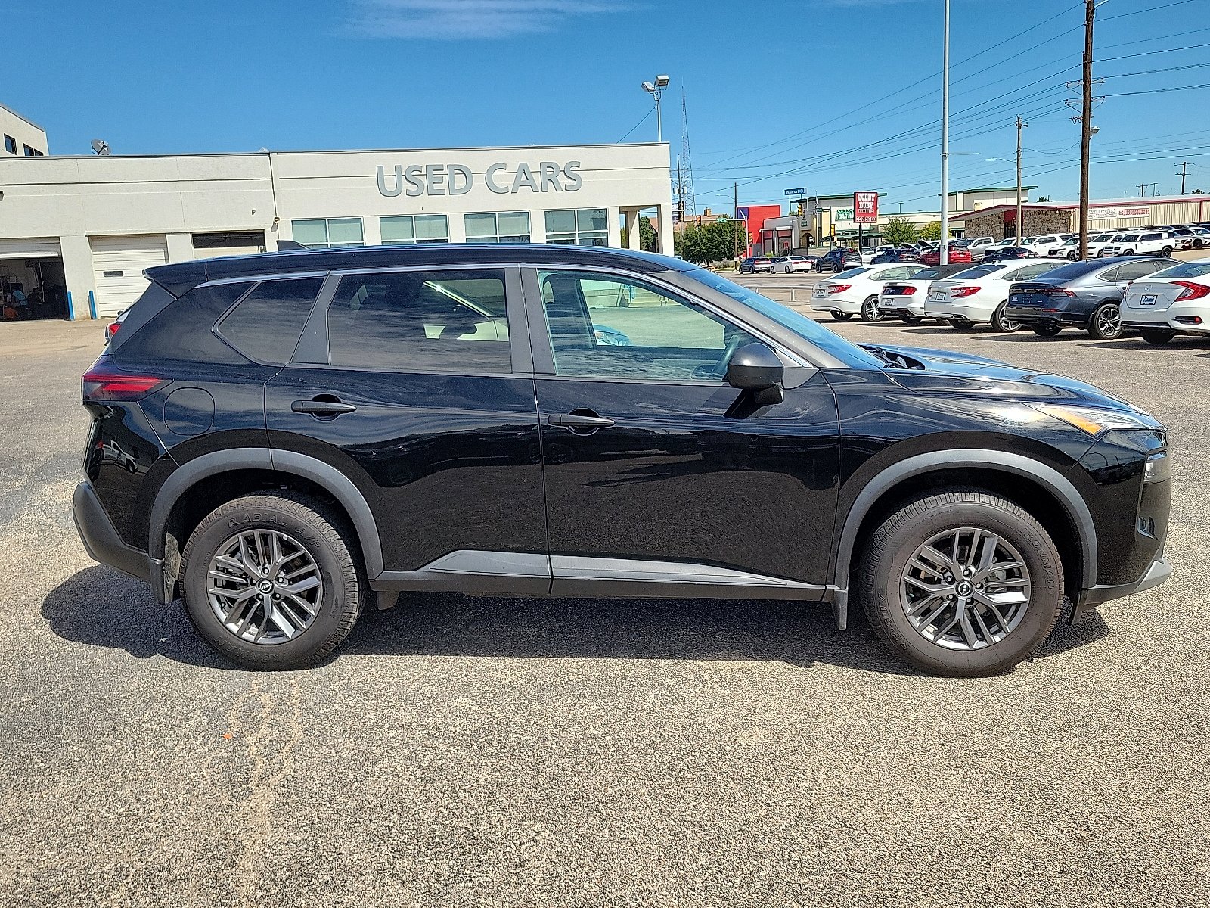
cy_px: 454
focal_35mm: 26
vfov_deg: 53.1
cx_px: 605
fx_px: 909
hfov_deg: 67.3
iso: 50
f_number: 1.8
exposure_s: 1/2000
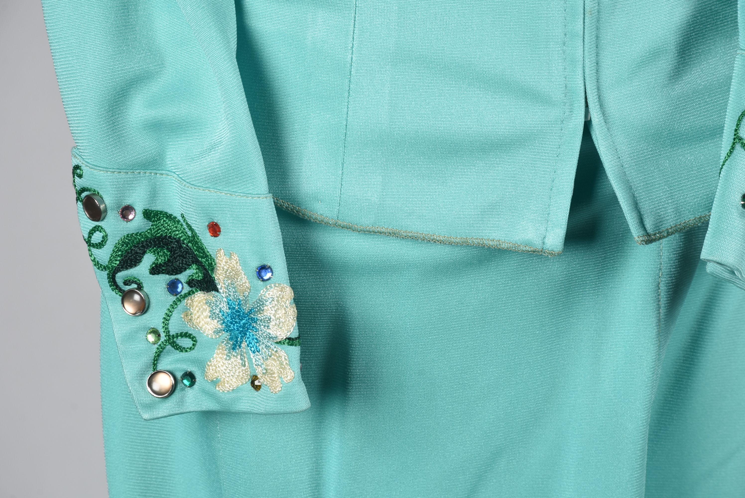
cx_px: 372
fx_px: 4349
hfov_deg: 9.8
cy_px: 249
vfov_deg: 6.6
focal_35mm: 210
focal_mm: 140
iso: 200
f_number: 13
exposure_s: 1/125
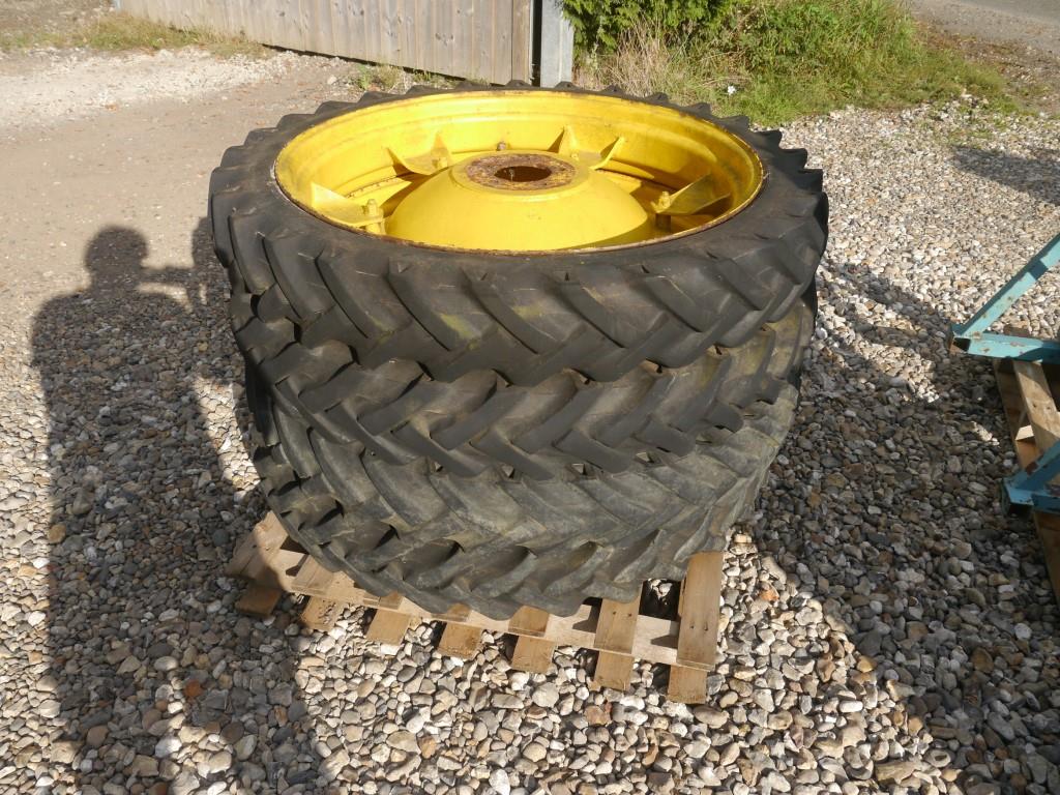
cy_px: 398
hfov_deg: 63.4
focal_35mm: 28
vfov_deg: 49.7
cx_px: 530
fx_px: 857
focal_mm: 14
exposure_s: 1/320
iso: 160
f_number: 7.1
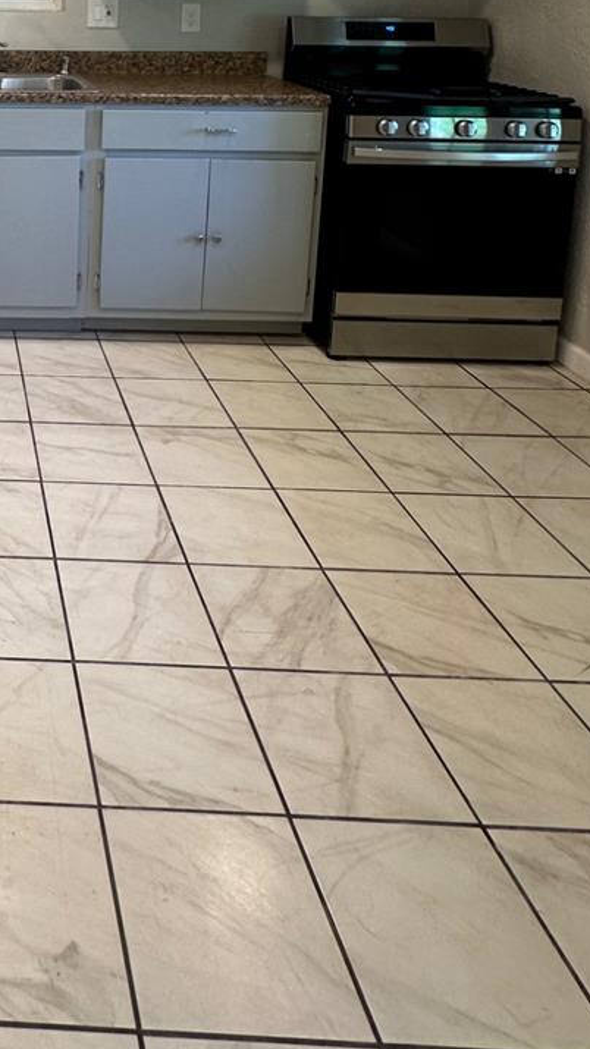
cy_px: 95
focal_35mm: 32
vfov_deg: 53.1
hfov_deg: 31.6
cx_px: -92
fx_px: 890
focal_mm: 2.22
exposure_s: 1/60
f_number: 2.2
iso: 80
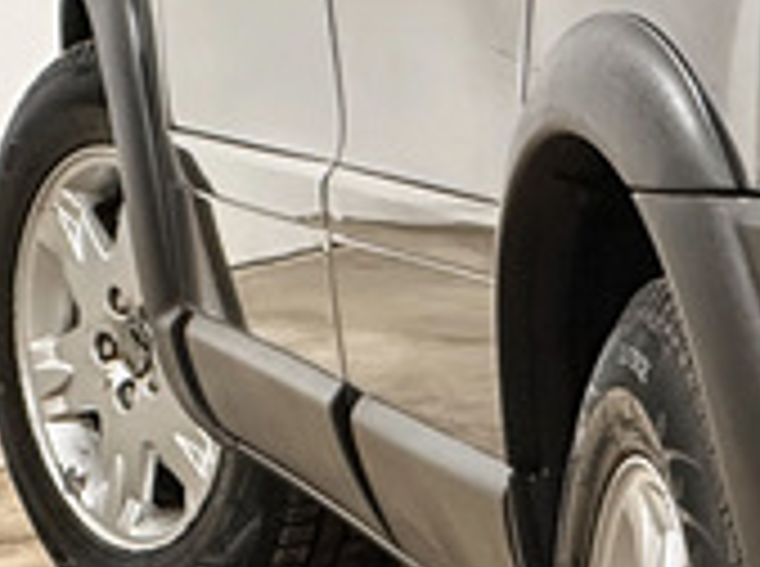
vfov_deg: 5.4
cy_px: 364
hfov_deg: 7.1
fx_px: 6003
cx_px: 1264
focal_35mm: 274
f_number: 2.8
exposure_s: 1/35
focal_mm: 9
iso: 800
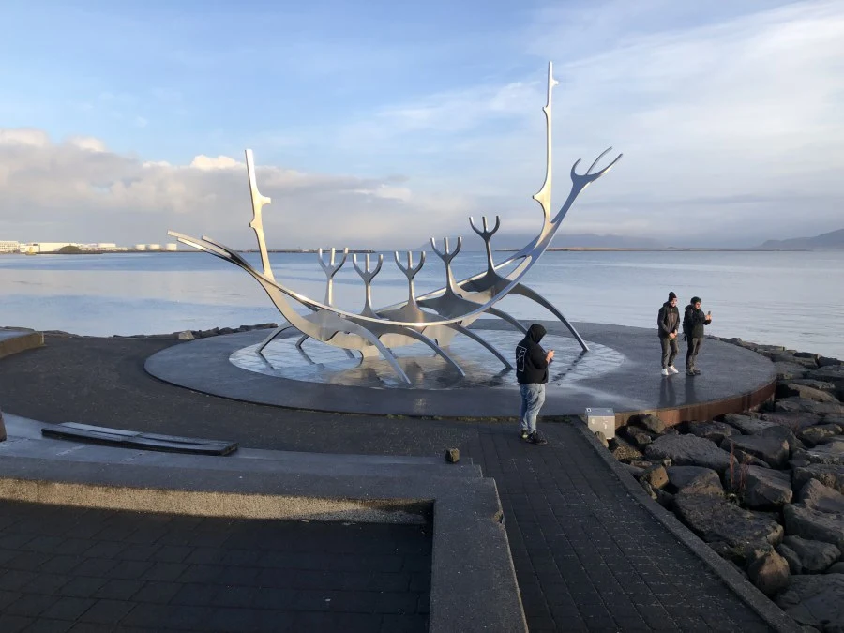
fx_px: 683
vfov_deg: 49.7
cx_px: 422
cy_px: 316
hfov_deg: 63.4
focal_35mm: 28
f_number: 1.8
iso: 20
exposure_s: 1/585
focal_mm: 4
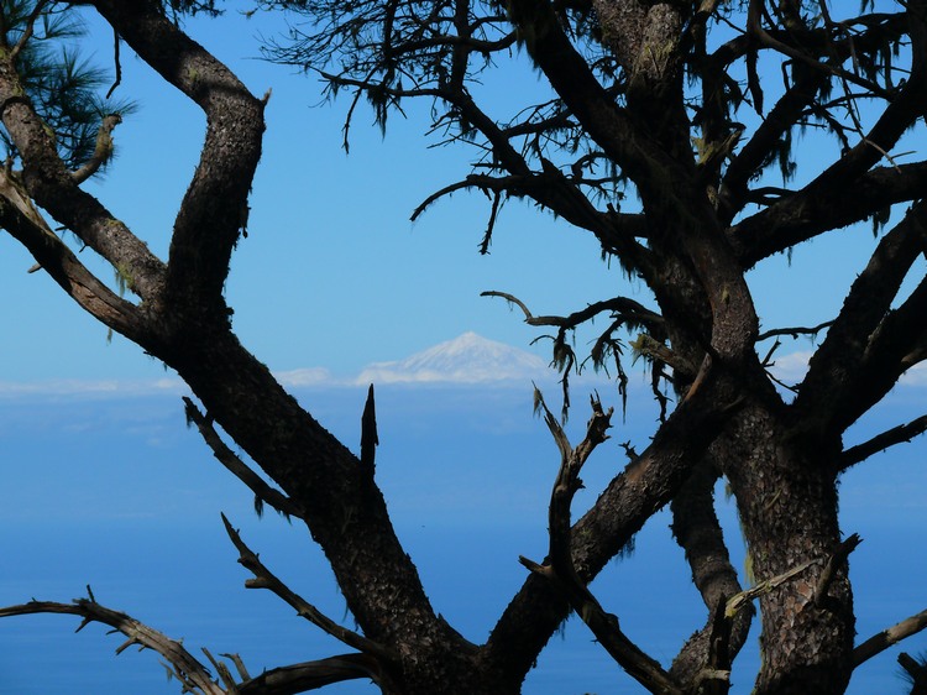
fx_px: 4444
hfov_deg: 11.9
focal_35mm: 166
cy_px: 348
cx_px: 464
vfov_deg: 8.9
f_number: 5.6
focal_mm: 35
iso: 100
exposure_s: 1/400
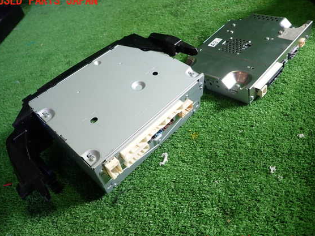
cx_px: 164
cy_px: 121
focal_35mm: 27
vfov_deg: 51.3
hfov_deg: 65.3
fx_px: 246
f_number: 2
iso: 160
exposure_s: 1/60
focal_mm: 4.5
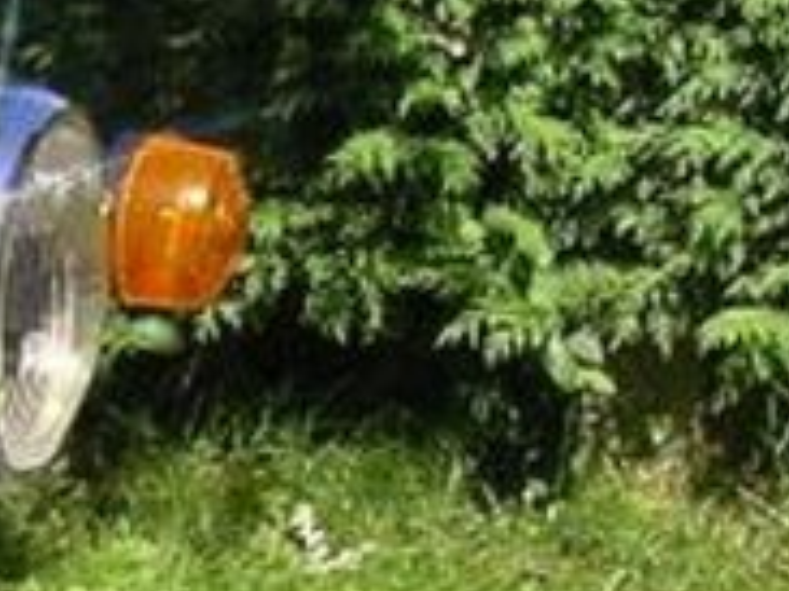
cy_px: 1122
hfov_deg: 8.7
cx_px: -914
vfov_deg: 6.8
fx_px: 4852
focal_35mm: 213
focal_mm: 5.8
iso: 50
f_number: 4.1
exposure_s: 1/320
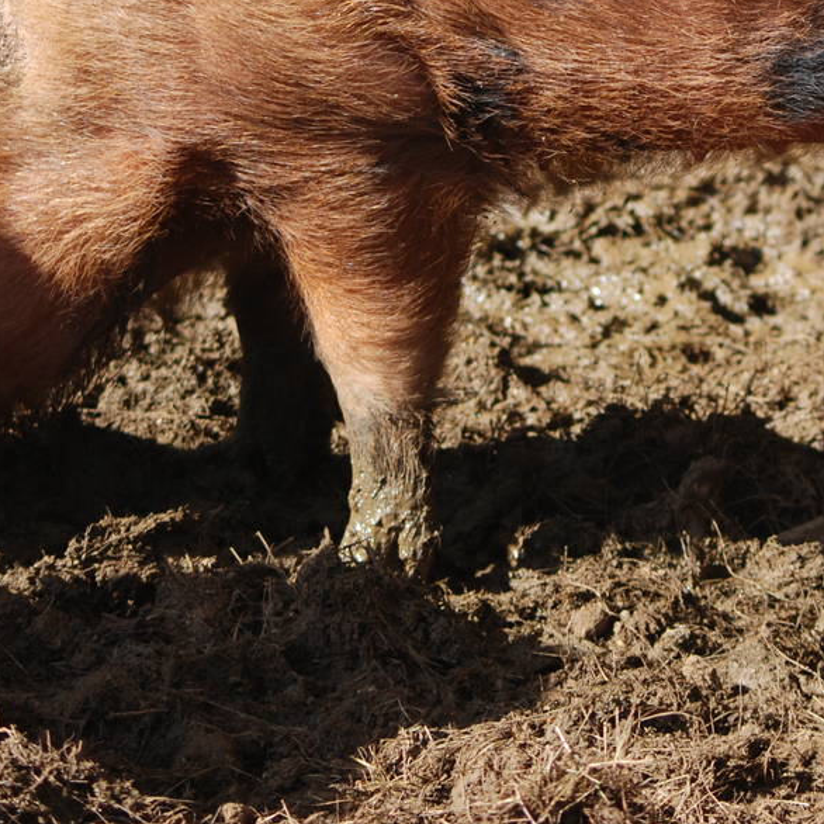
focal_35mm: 244
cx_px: 465
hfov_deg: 7.2
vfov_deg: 7.2
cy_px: 94
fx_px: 6571
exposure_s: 1/500
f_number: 5.6
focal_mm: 70
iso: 200
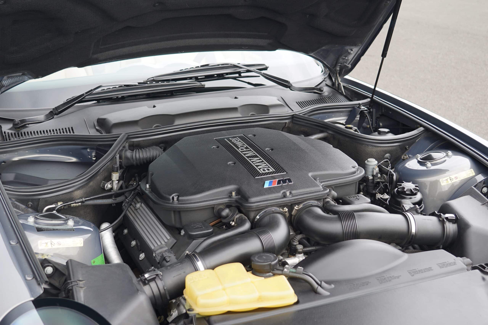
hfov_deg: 38.9
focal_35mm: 51
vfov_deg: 26.5
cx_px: 244
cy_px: 162
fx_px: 691
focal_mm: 34
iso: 125
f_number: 4
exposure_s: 1/60
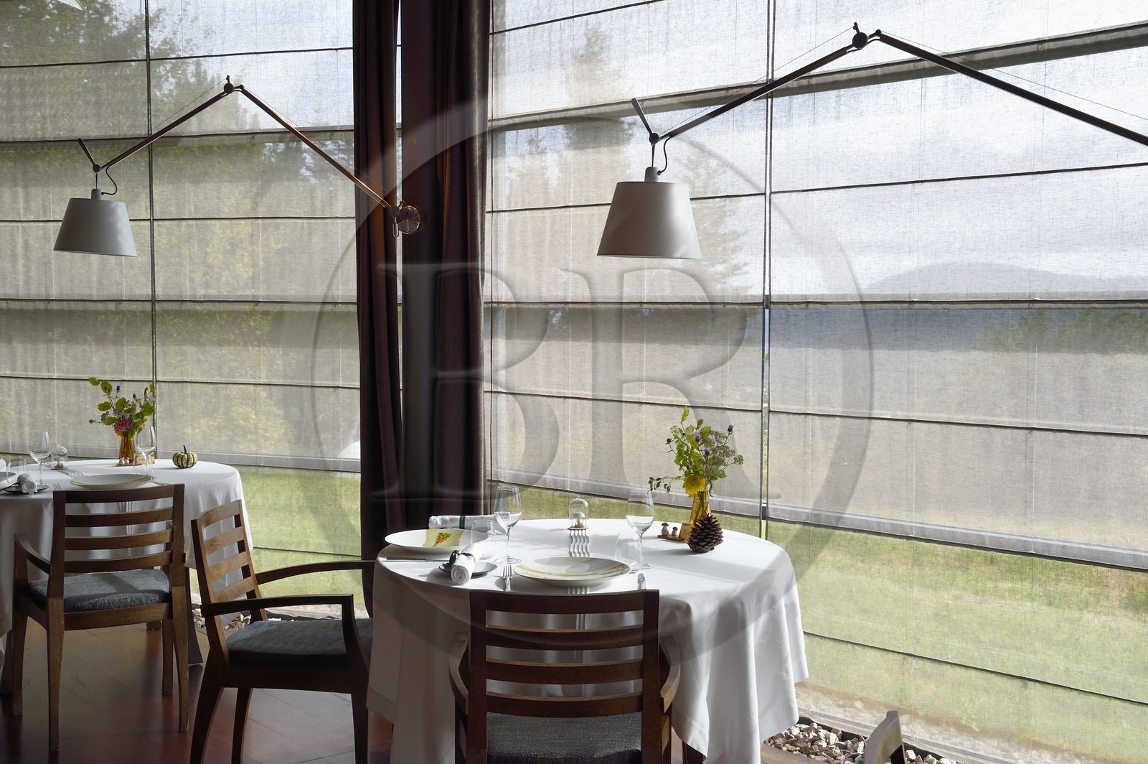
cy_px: 382
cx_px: 574
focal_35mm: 45
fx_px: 1434
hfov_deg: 43.6
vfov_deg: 29.8
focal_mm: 45
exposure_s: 1/100
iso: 1600
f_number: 22
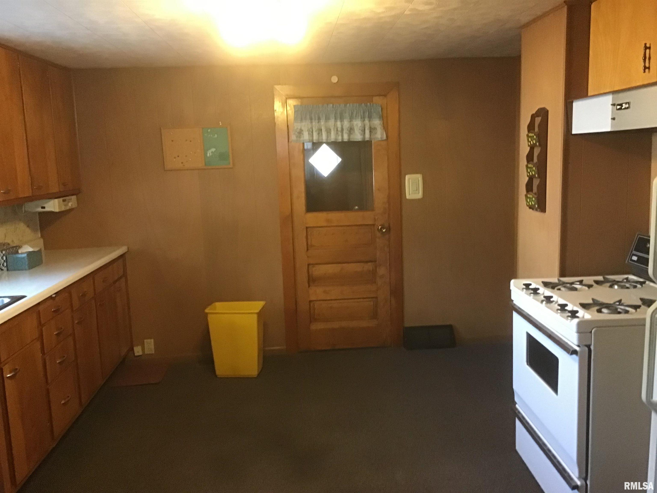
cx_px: 328
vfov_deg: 45.4
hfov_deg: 58.4
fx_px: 588
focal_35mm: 31
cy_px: 246
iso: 250
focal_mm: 3.3
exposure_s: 1/15
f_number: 2.4
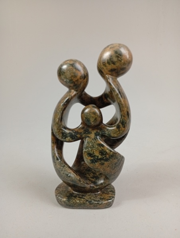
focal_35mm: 27
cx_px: 90
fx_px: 187
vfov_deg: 65.2
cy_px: 119
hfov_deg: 51.5
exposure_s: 1/33.3
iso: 376
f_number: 1.8
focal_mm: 3.98
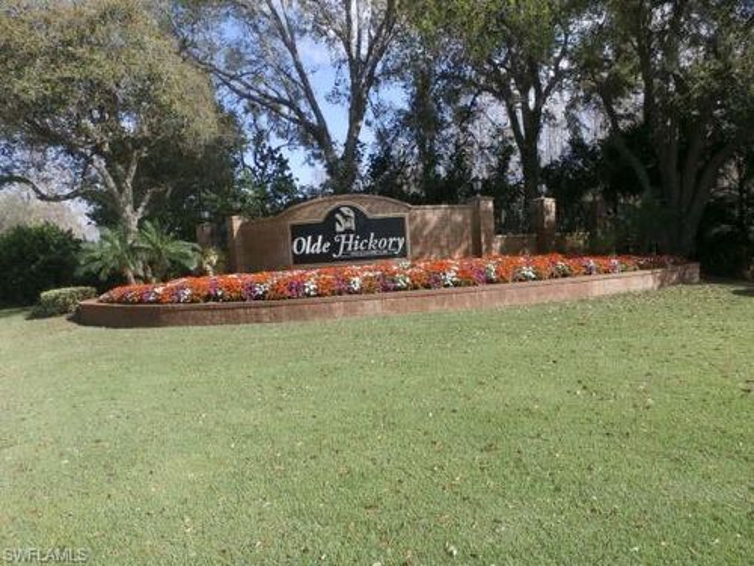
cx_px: 377
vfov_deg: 54.9
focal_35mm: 25
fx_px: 545
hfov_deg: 69.4
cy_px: 283
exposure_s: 1/640
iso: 100
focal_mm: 4.5
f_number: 3
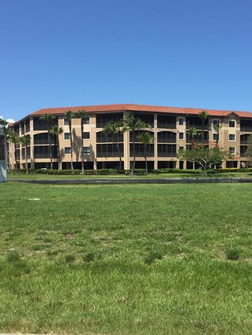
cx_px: 150
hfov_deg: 35.9
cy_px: 185
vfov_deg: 46.7
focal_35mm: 40
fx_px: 388
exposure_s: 1/2083
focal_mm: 4.15
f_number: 2.2
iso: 32
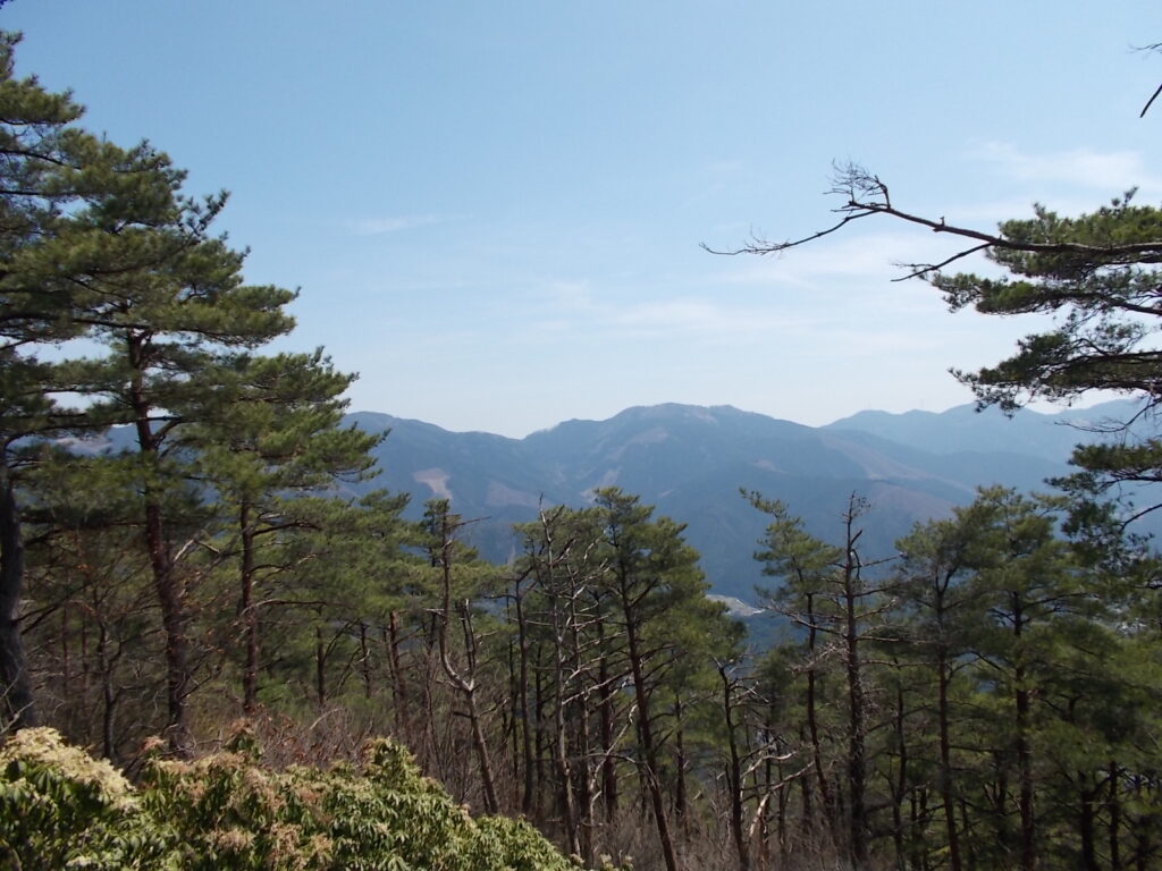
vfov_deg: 53.1
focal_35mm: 26
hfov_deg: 67.3
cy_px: 436
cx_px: 581
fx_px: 873
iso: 80
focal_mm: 4.6
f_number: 8
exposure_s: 1/160
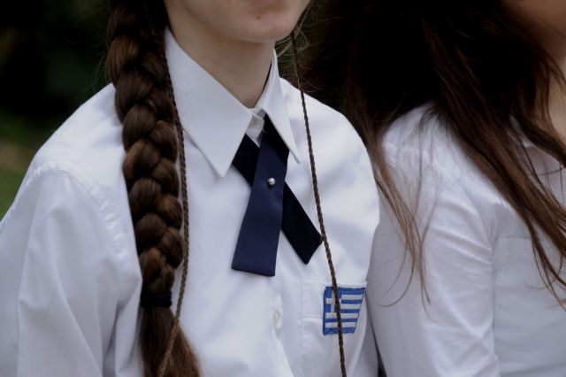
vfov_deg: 6.9
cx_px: 283
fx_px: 3143
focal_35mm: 200
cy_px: 188
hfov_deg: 10.3
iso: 400
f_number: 7.1
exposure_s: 1/200
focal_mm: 200
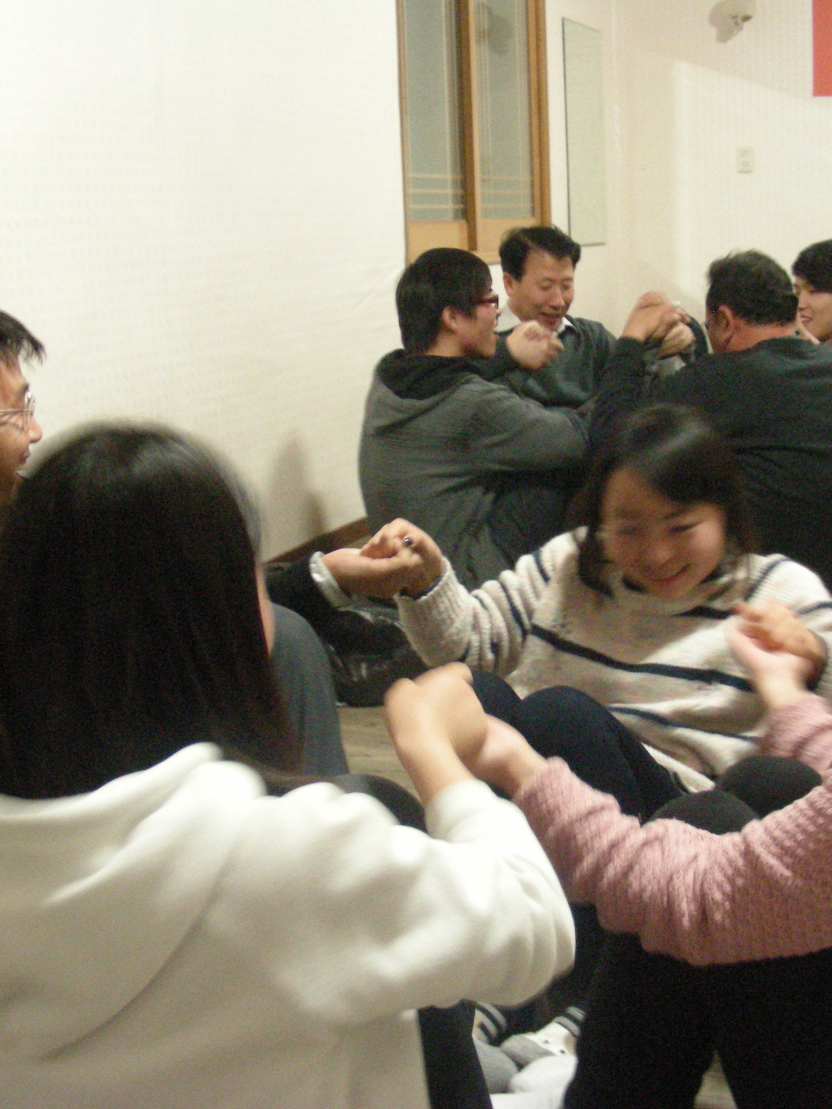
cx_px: 515
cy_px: 553
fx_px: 1634
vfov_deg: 37.5
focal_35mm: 51
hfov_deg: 28.5
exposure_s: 1/8
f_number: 3.5
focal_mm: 6.3
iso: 571
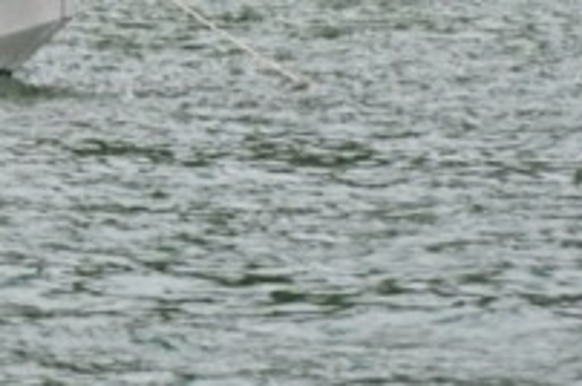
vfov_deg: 2.0
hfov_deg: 3.1
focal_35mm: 666
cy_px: -569
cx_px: -1083
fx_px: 10750
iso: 110
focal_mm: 105
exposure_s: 1/250
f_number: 6.3
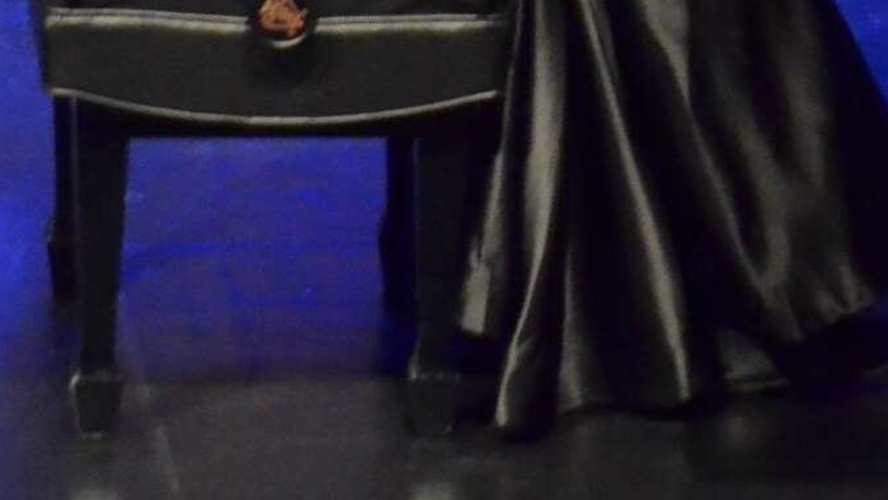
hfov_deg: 3.4
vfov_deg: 1.9
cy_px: -199
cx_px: 1308
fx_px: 14988
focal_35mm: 637
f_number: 4.8
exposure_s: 1/160
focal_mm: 135
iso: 2500
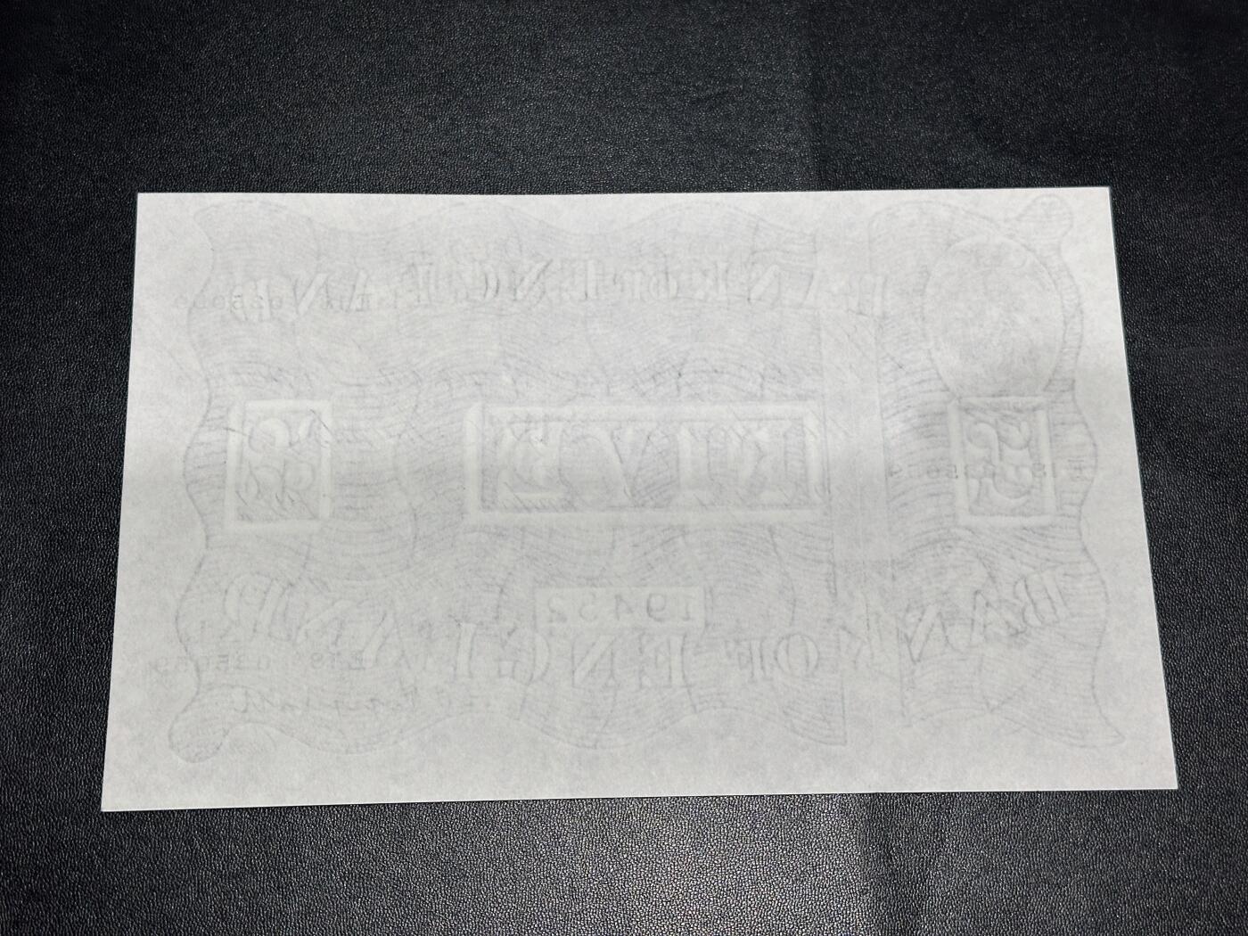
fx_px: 1731
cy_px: 468
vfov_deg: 30.3
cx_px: 624
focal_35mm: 48
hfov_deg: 39.7
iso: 64
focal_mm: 6.86
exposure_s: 1/50
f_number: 1.78
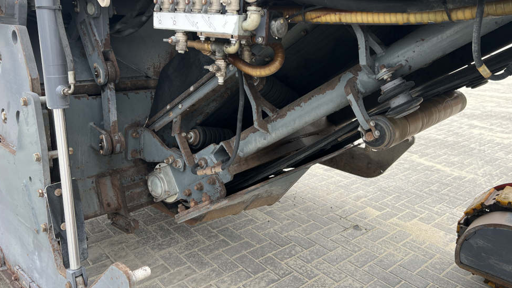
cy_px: 117
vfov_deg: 40.0
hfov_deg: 66.1
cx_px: 258
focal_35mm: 29
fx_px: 394
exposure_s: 1/127
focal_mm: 5.7
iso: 40
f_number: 1.5
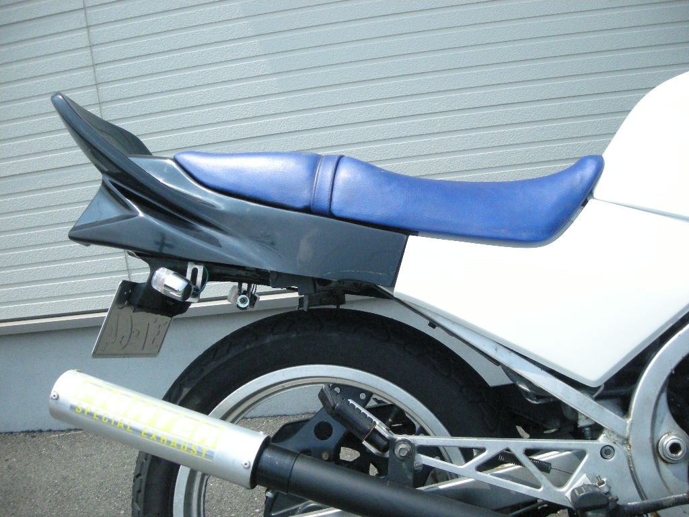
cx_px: 344
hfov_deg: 52.6
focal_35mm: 35
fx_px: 697
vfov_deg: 40.7
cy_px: 258
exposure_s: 1/1100
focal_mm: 5.7
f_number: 5.7
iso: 400
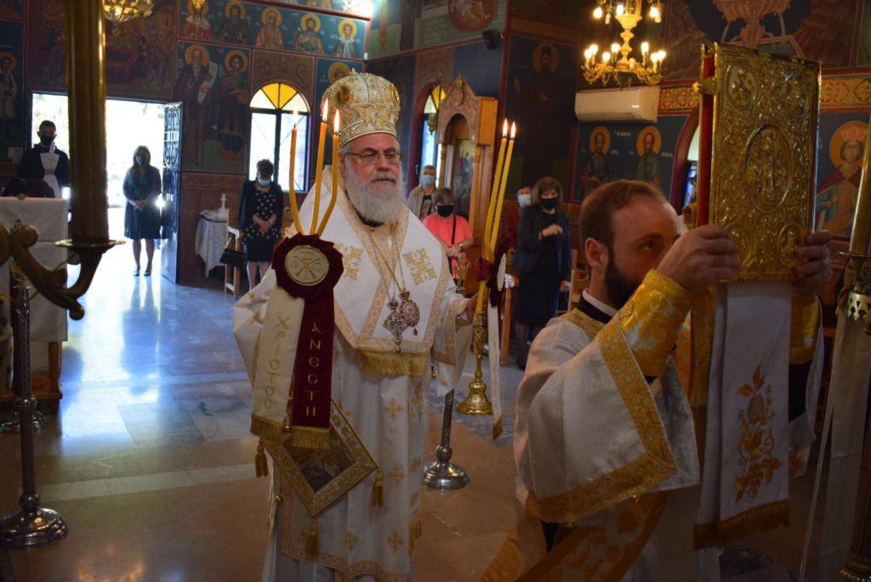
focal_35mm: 33
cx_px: 436
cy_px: 291
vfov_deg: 40.0
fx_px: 799
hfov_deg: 57.2
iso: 560
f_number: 4
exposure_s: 1/60
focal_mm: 22
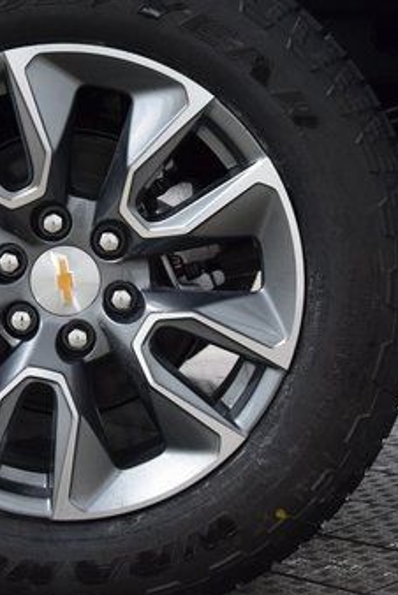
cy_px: 263
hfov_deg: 15.4
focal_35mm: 88
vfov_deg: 23.1
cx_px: 55
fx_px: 1455
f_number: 4.5
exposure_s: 1/60
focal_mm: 31
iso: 1600
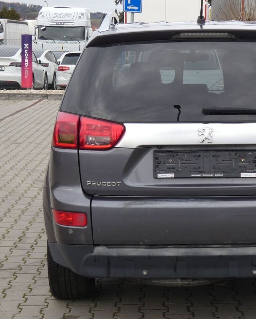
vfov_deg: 20.8
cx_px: 192
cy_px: 161
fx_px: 871
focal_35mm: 92
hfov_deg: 16.6
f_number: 5.6
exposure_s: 1/80
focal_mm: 12.5
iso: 100
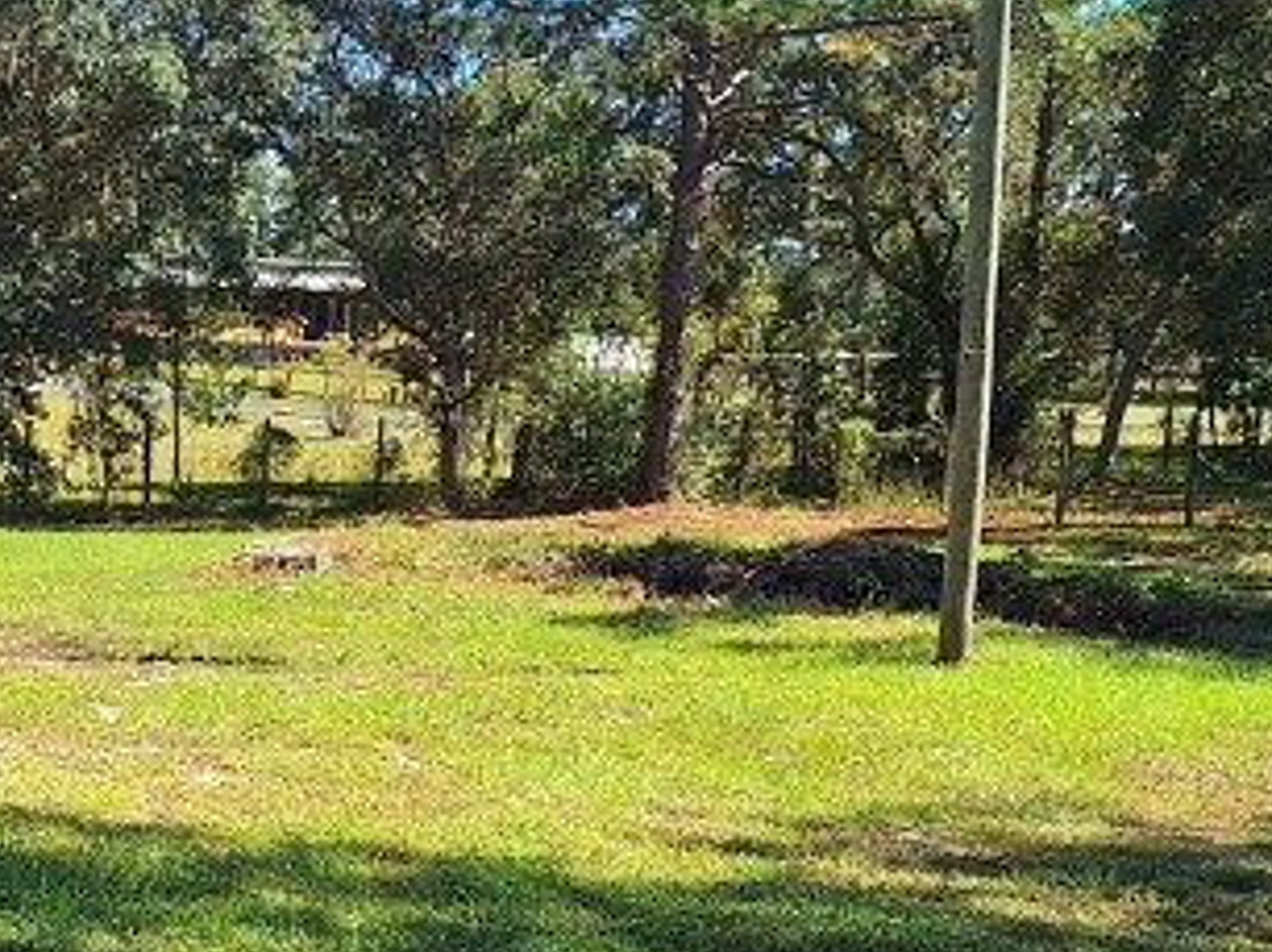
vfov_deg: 19.0
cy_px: 707
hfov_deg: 24.1
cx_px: -37
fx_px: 2827
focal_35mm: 77
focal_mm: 5.54
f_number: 1.8
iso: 40
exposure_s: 1/1779
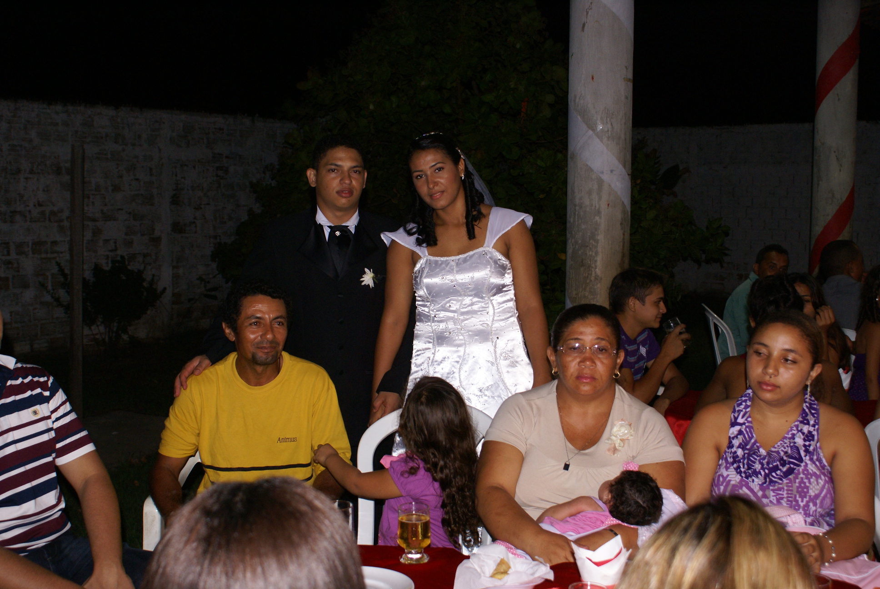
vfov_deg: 32.0
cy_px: 294
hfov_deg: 46.3
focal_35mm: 42
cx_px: 440
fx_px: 1028
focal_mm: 28
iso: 400
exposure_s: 1/60
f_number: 5
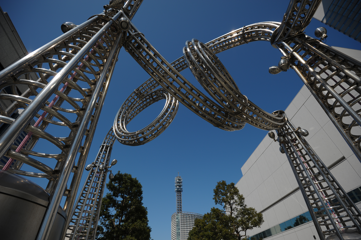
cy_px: 120
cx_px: 180
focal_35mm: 16
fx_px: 160
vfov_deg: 73.7
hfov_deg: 96.8
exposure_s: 1/3200
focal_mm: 16
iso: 200
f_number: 4
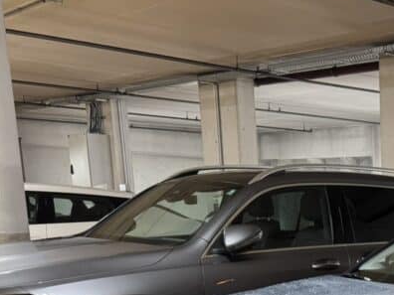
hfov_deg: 26.6
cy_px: 366
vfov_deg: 21.7
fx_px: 706
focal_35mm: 62
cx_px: 507
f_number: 1.78
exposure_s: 1/57
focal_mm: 6.76
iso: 400
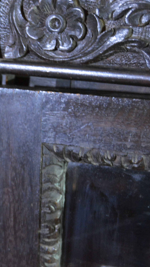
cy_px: 116
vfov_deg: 21.1
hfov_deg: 11.7
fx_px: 714
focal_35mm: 101
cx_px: -48
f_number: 4.5
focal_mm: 32
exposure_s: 1/30
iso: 3200
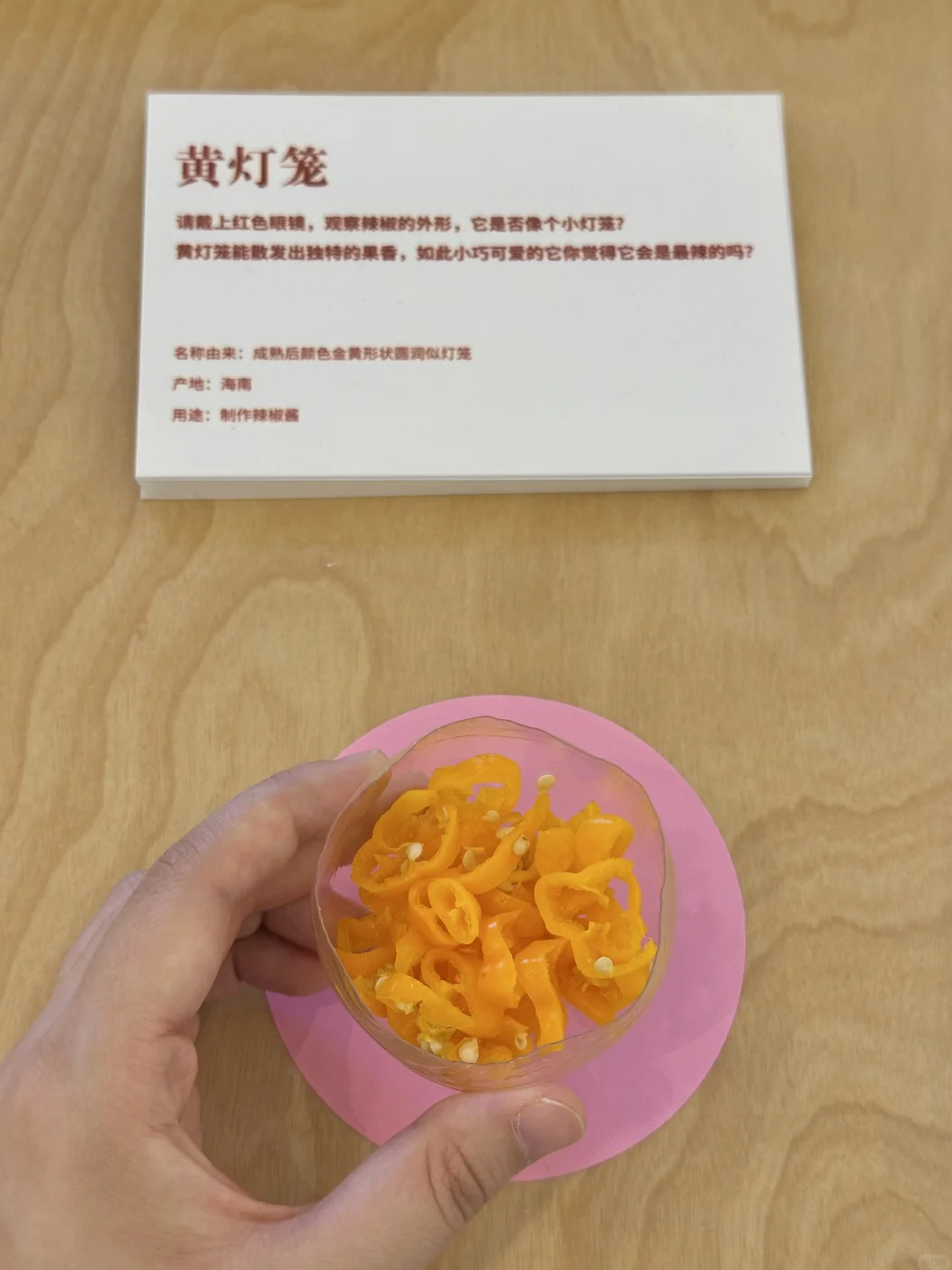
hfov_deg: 29.7
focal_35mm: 49
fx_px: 1797
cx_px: 472
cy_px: 630
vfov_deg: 38.9
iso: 80
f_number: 1.78
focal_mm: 6.86
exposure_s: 1/50
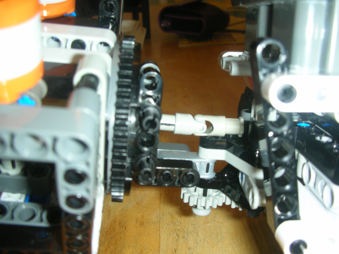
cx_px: 170
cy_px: 127
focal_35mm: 35
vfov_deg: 40.7
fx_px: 343
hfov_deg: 52.6
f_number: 3
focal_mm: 5.8
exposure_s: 1/60.1
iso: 50
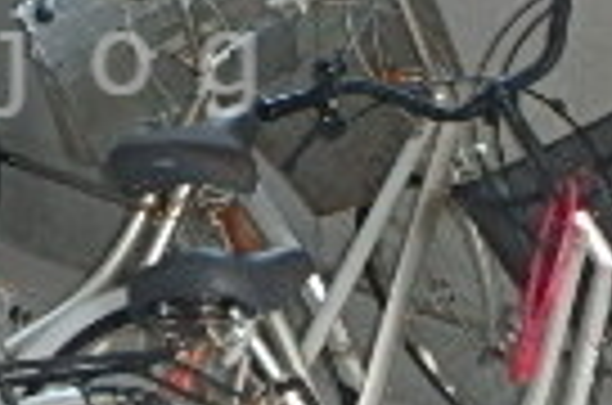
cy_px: 63
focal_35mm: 103
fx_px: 1747
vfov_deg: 13.1
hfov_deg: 19.2
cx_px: -27
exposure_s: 1/30
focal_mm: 3.7
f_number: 3.5
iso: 200
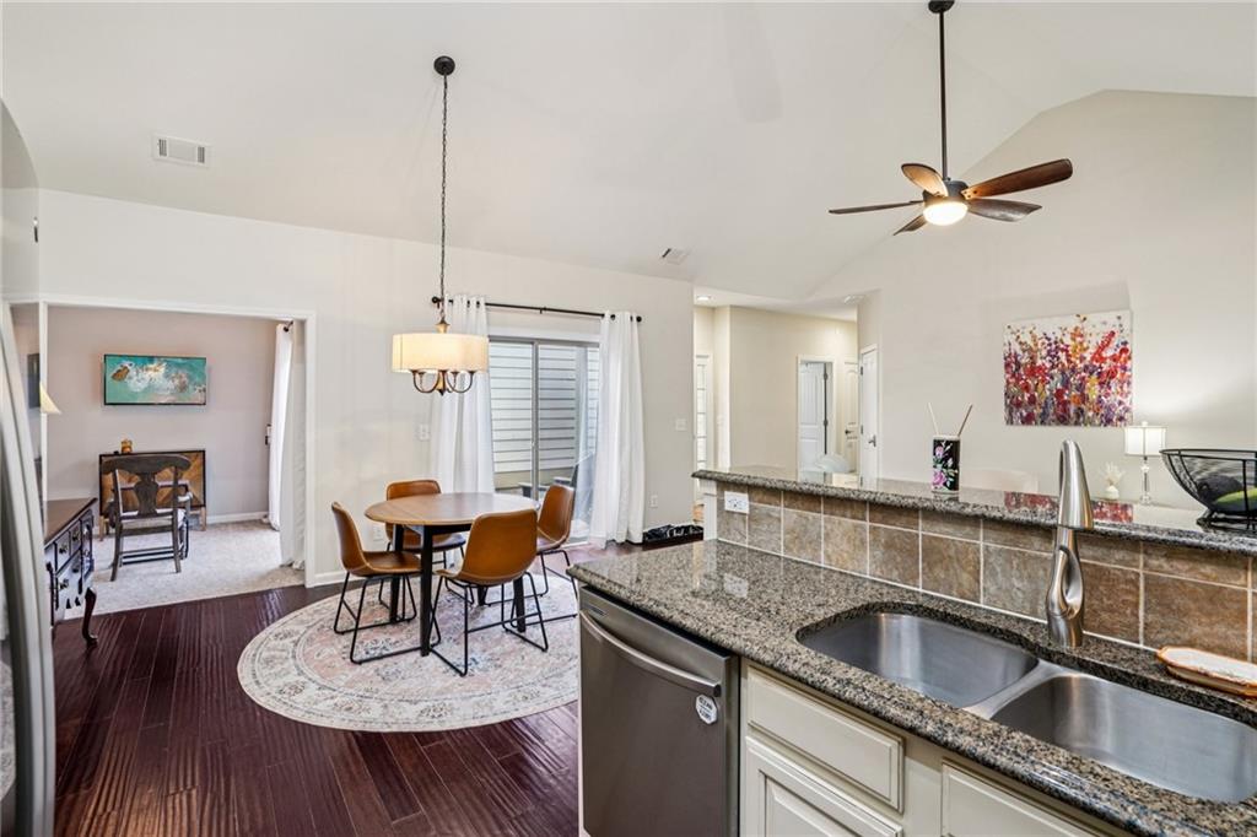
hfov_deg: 96.8
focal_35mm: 16
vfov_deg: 73.7
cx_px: 628
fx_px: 558
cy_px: 418
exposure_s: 1/5
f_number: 8
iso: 400
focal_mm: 16
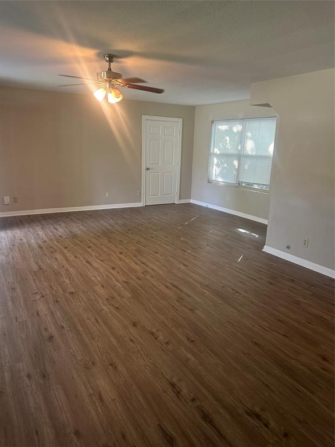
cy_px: 224
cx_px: 168
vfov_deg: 71.6
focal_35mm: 24
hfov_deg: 56.8
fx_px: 310
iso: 250
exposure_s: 1/60
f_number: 1.78
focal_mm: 6.86
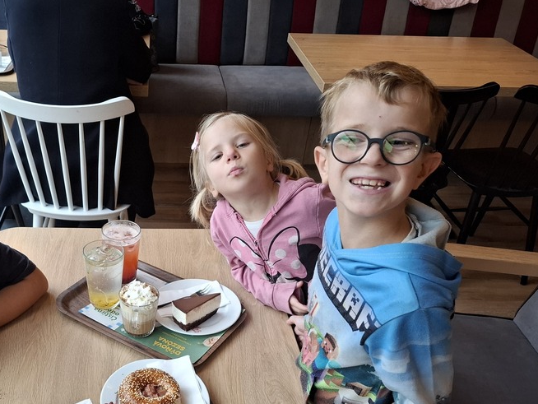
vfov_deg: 38.4
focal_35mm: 36
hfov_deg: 50.0
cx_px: 161
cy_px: 313
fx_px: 560
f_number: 1.8
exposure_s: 1/100
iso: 250
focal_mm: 5.54
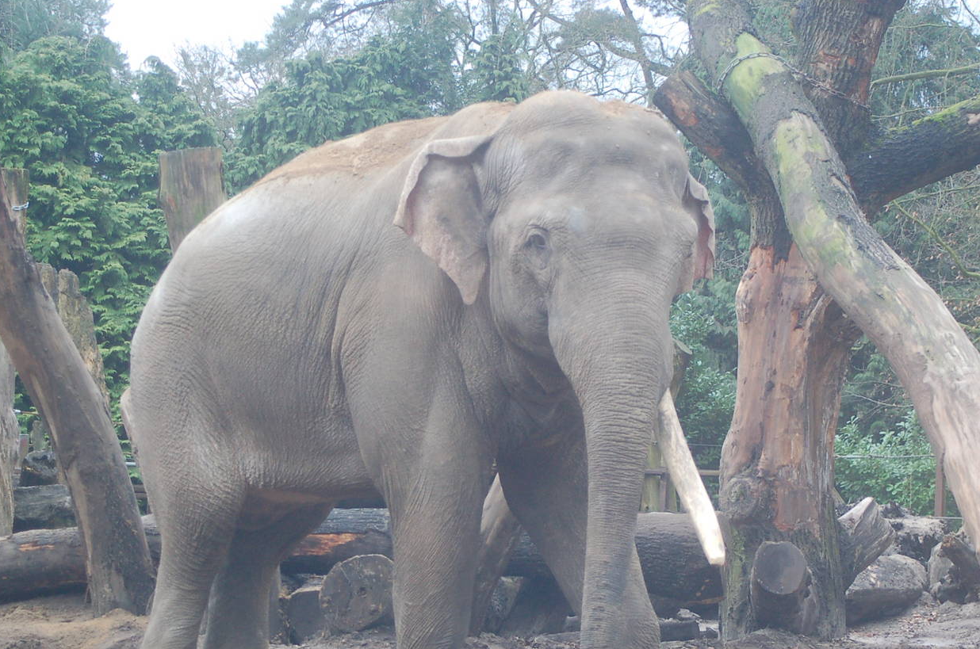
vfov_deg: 13.5
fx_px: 2744
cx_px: 549
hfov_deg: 20.2
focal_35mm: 101
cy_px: 386
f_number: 4.8
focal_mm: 52
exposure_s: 1/250
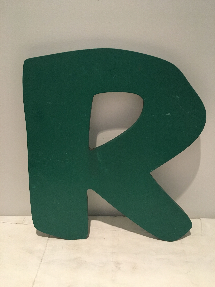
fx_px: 240
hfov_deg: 48.2
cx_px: 108
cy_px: 144
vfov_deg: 61.7
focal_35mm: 29
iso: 250
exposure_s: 1/33
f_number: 2.2
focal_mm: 4.15
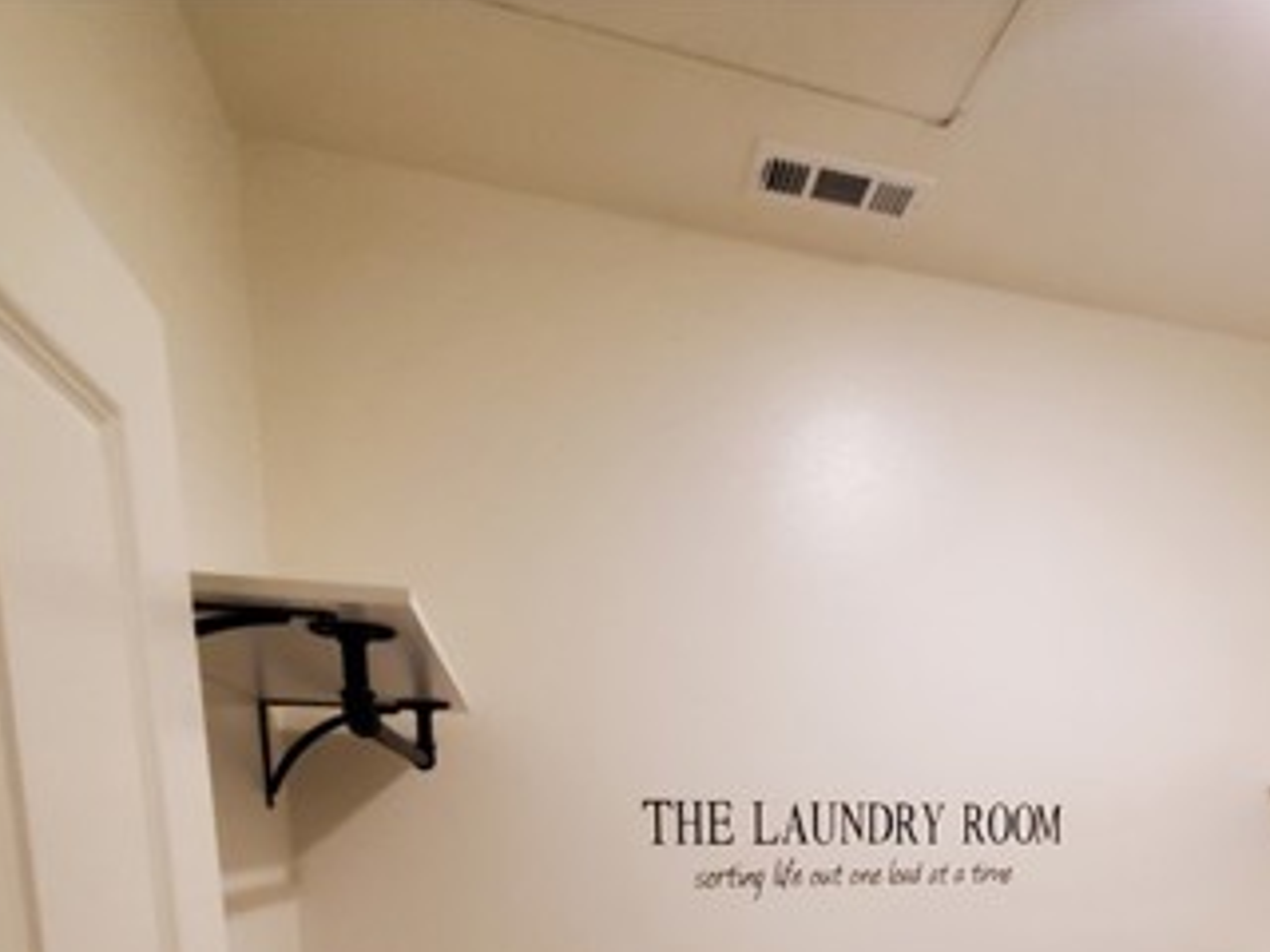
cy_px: 944
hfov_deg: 64.3
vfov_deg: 45.2
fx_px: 954
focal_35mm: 26
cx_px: 913
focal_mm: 1.8
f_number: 2.2
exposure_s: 1/30
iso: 800
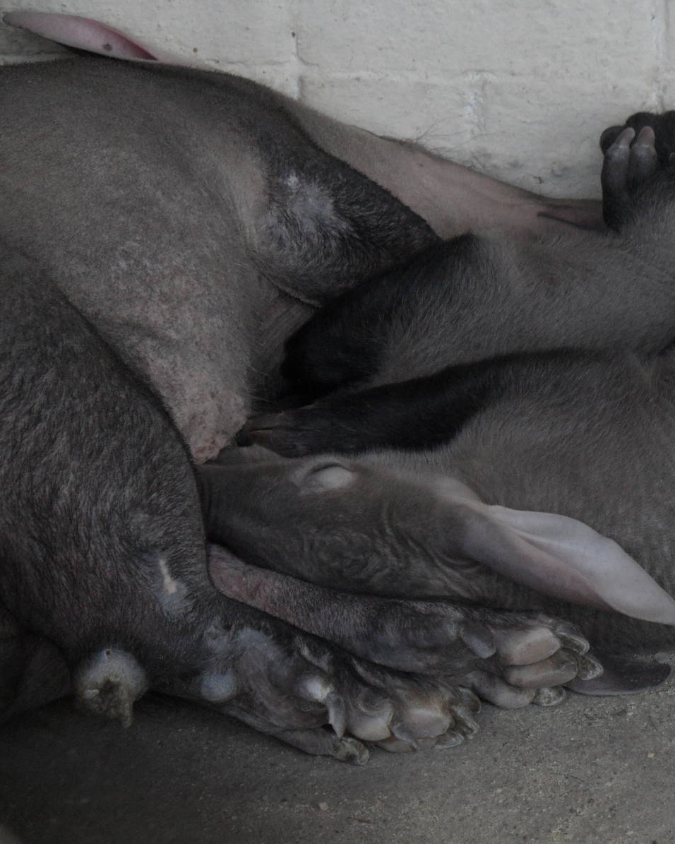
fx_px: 4894
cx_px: 532
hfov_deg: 7.9
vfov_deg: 9.9
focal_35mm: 196
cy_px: 422
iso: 200
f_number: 4.4
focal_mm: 24.6
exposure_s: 1/90
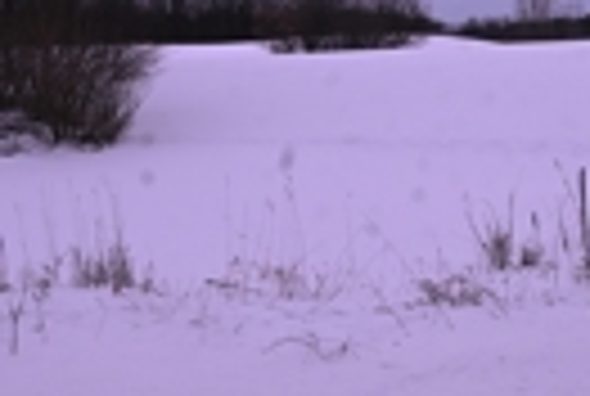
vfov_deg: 16.4
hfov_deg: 24.7
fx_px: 1347
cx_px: 349
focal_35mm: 82
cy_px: 0
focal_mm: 24
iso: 100
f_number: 10
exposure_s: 1/800
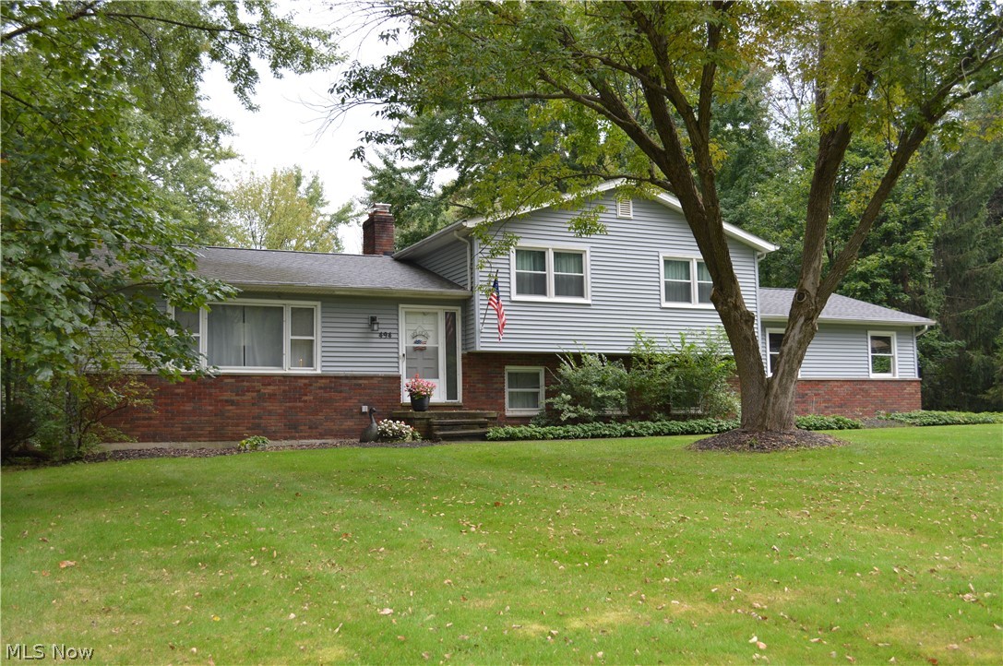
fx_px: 1002
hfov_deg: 53.2
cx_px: 502
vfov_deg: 36.8
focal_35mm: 36
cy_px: 333
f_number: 5.6
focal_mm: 24
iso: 160
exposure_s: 1/125
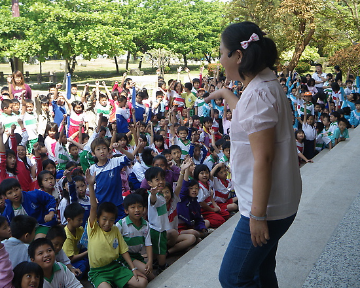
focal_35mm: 49
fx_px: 522
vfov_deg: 30.8
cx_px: 194
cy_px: 143
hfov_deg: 38.0
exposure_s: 1/160
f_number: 3.3
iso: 64
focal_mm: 8.2
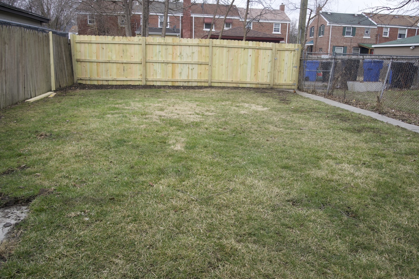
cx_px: 210
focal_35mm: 29
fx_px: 338
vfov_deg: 45.0
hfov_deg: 63.7
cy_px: 140
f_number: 4.5
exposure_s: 1/160
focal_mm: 29
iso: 160
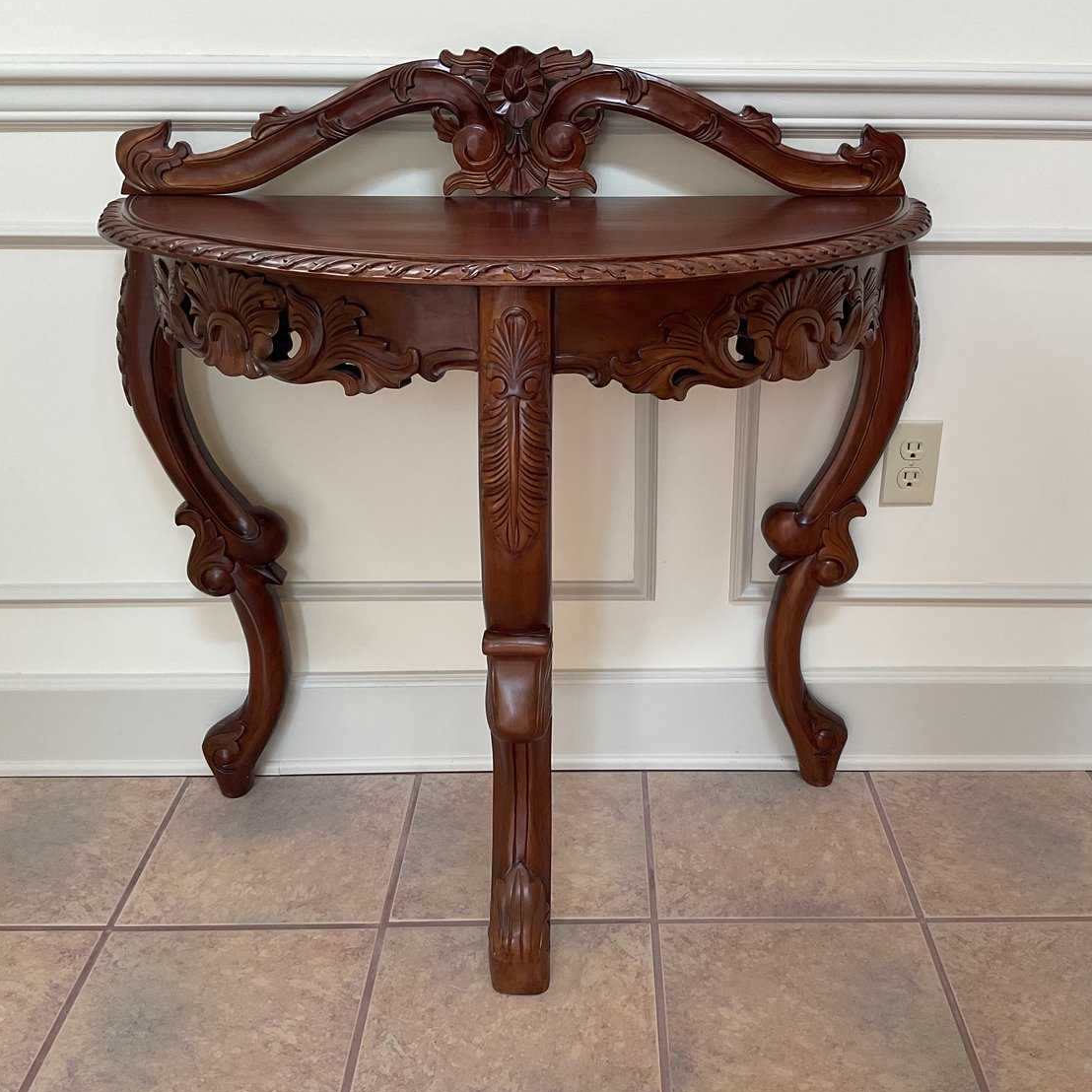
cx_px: 631
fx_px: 1249
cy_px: 538
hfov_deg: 47.1
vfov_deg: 47.2
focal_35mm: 35
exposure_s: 1/100
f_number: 1.8
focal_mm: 3
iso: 50
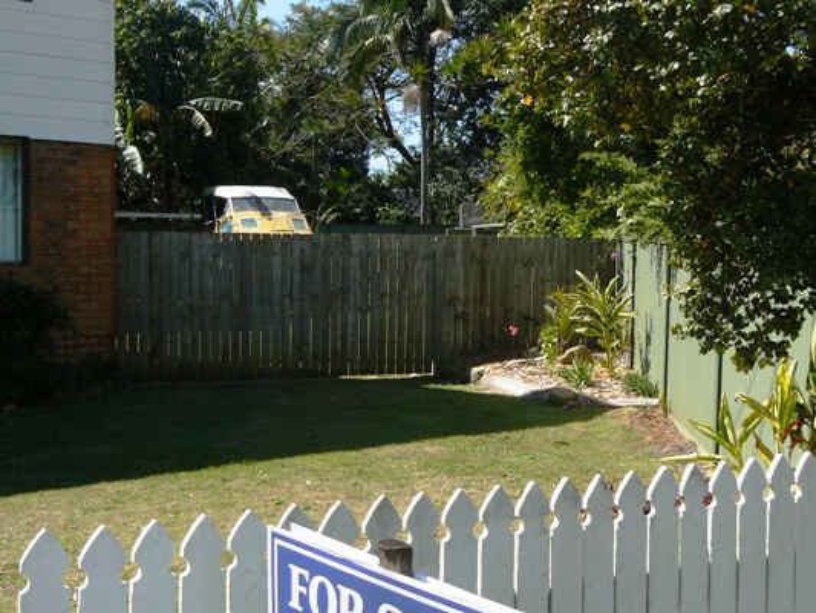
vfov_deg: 26.1
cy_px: 306
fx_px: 1320
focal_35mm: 56
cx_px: 408
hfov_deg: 34.3
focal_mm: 9.3
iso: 80
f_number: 6.3
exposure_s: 1/400
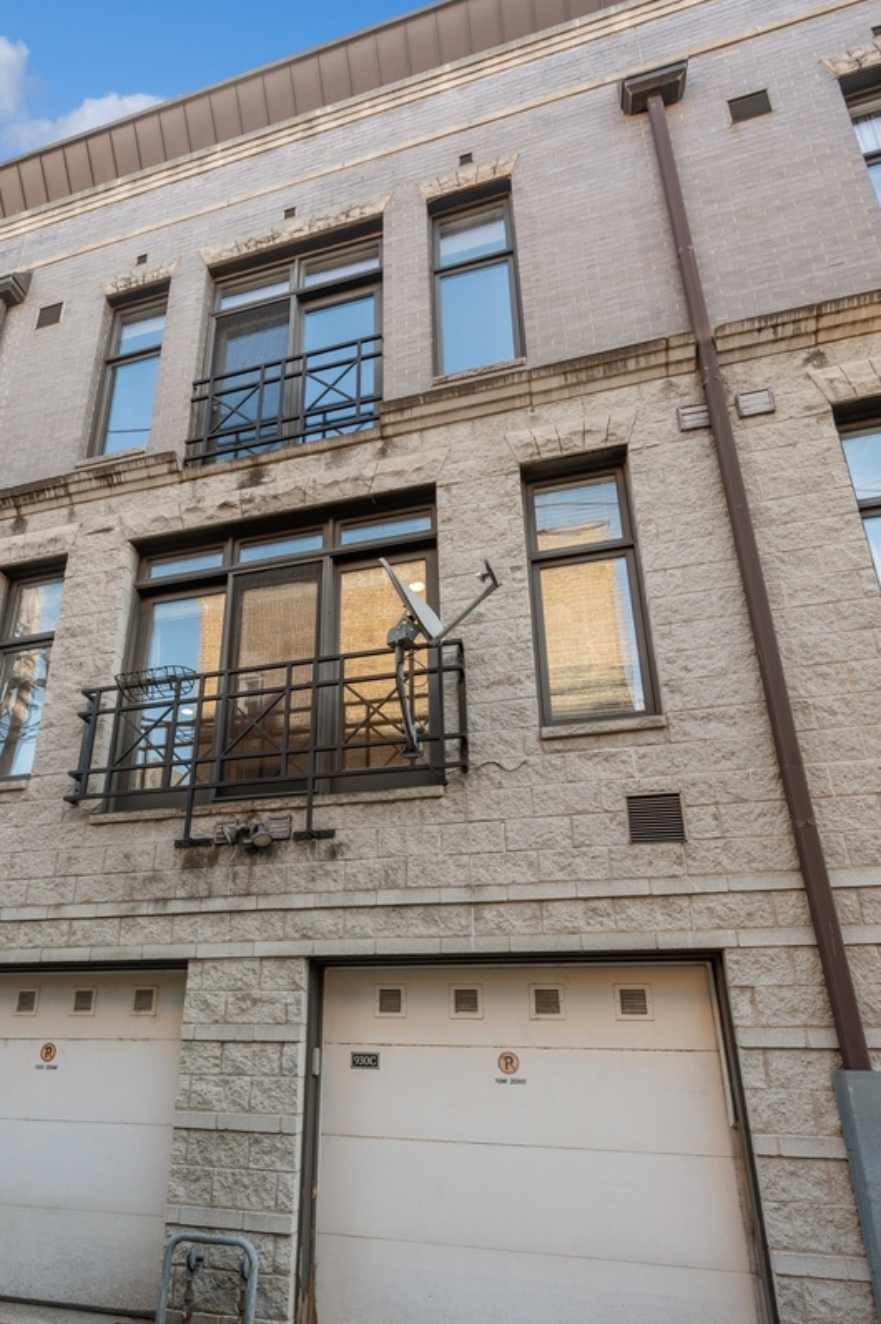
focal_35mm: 19
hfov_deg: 64.1
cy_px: 800
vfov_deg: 85.8
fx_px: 698
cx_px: 365
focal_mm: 14
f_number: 10
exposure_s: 1/20
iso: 100
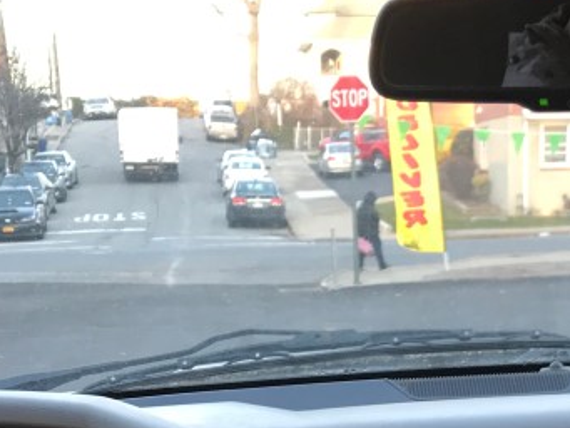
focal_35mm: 84
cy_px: 565
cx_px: 446
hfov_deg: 23.0
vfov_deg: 16.6
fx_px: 1384
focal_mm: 3.99
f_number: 1.8
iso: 32
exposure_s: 1/60
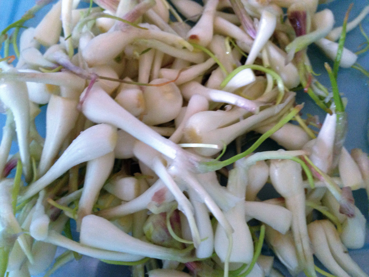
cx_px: 184
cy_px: 138
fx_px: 352
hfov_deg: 55.4
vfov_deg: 42.9
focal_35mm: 33
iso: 400
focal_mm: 4.12
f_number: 2.4
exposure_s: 1/20
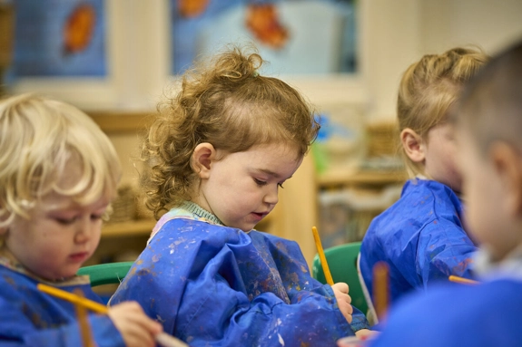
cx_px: 261
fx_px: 1652
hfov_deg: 18.0
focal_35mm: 114
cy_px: 174
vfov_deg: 12.0
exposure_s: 1/200
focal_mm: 114
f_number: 2.8
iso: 1000
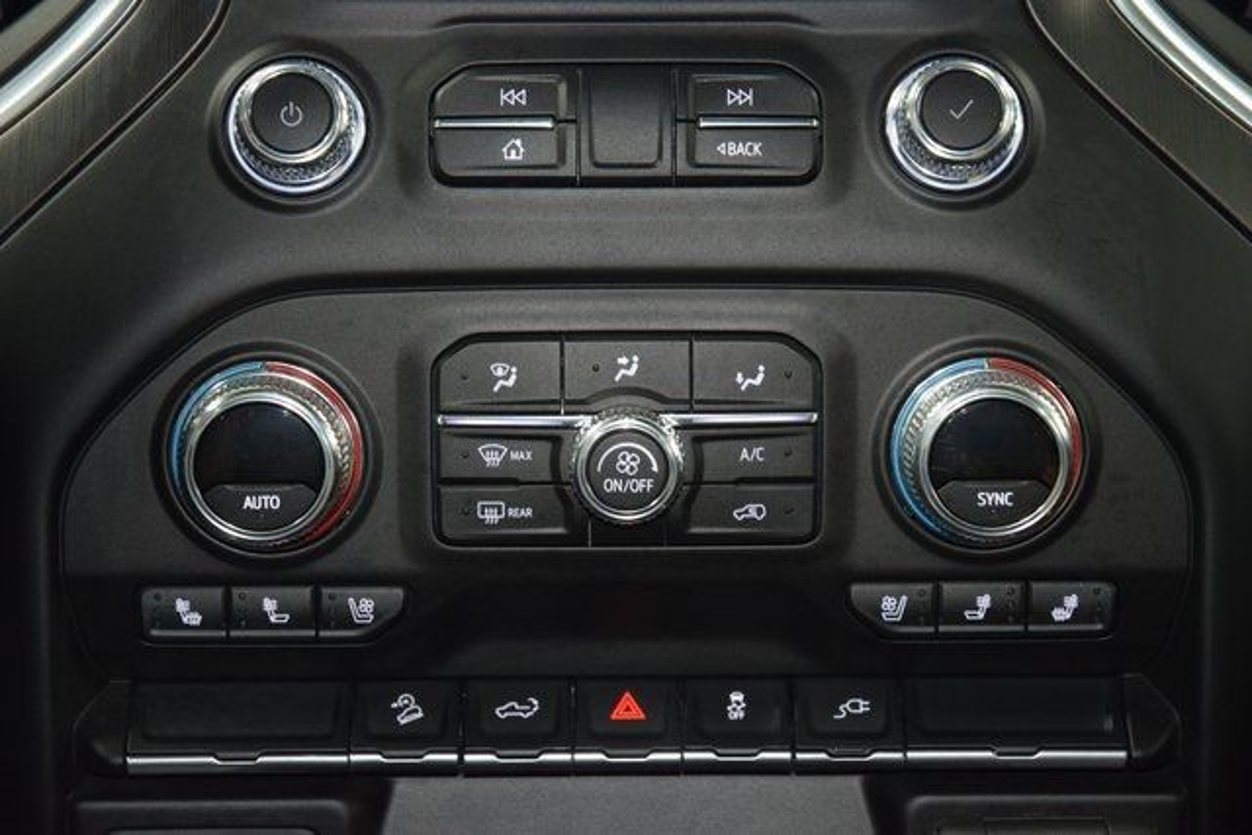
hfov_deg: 19.5
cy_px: 418
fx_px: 3652
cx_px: 626
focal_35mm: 105
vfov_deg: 13.0
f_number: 4.5
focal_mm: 70
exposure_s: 1/30
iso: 2000
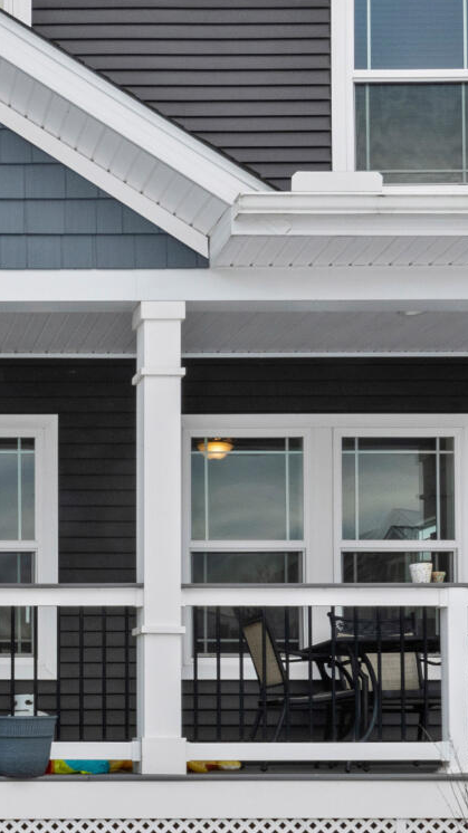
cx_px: -114
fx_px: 1303
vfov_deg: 33.7
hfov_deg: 19.1
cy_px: 735
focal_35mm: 59
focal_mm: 14
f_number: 10
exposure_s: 1/80
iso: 400
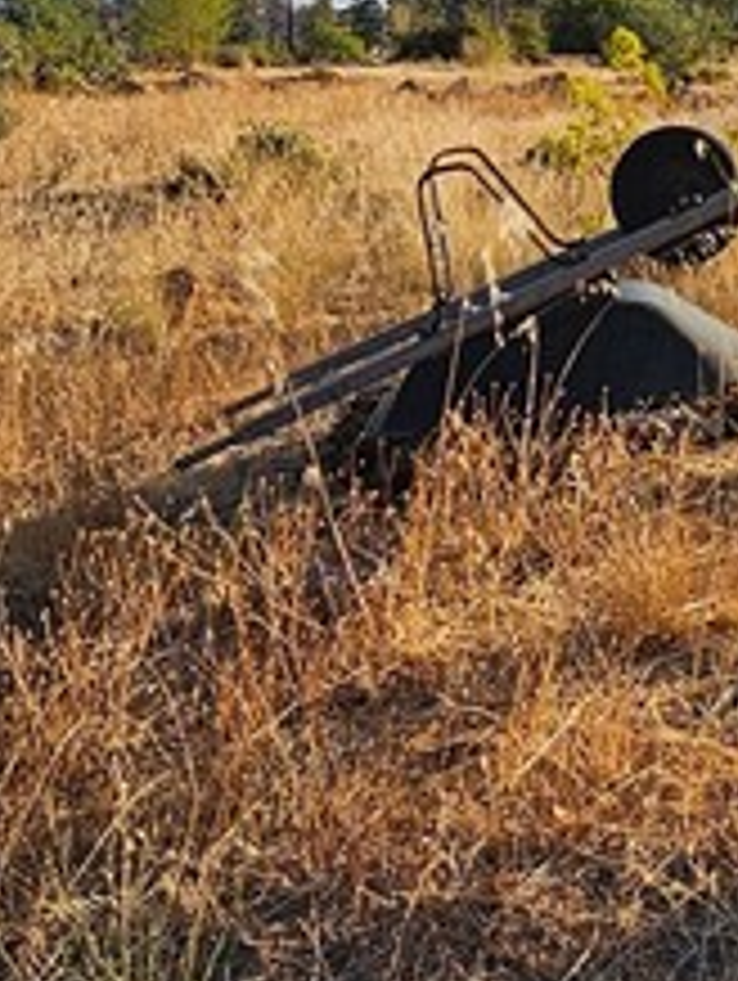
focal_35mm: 61
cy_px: 598
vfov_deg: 31.5
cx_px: 909
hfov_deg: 22.1
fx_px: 1731
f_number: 2.2
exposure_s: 1/1728
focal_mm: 2.2
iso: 50
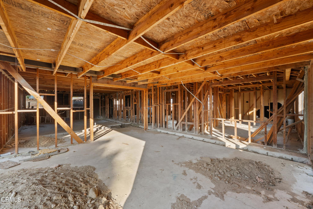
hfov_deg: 104.2
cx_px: 156
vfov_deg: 81.3
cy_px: 104
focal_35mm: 14
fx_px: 122
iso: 250
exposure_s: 1/8
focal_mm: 14
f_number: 9
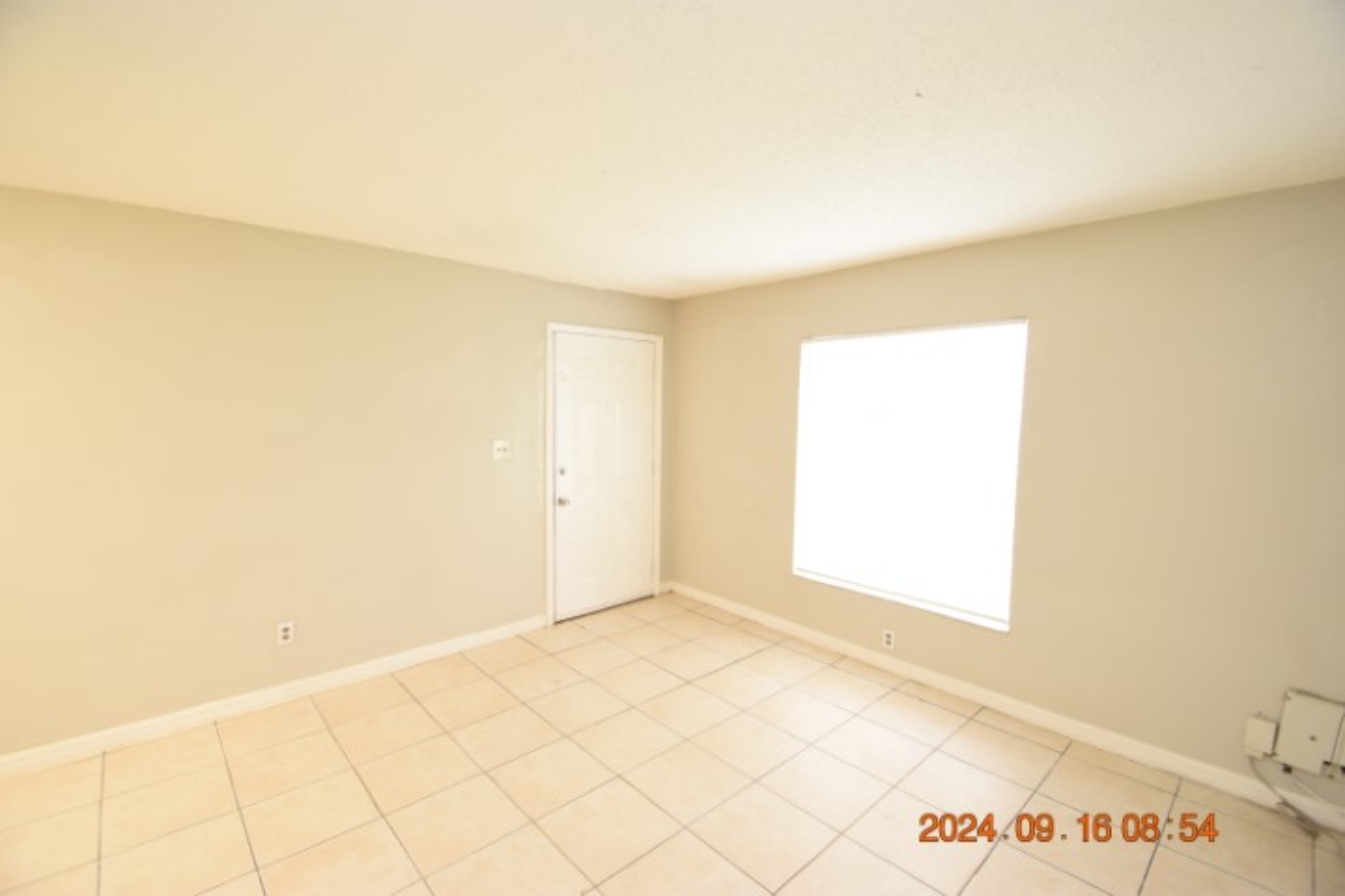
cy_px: 448
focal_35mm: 15
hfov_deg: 100.4
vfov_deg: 77.3
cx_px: 672
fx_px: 560
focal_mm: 10
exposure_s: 1/60
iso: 1400
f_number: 3.5
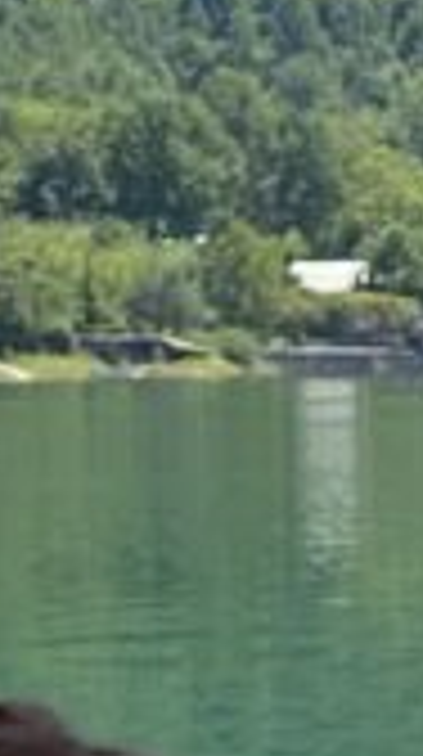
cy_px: 580
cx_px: 738
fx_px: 6927
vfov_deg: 6.2
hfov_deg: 3.5
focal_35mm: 346
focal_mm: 6
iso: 20
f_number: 2
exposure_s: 1/1370
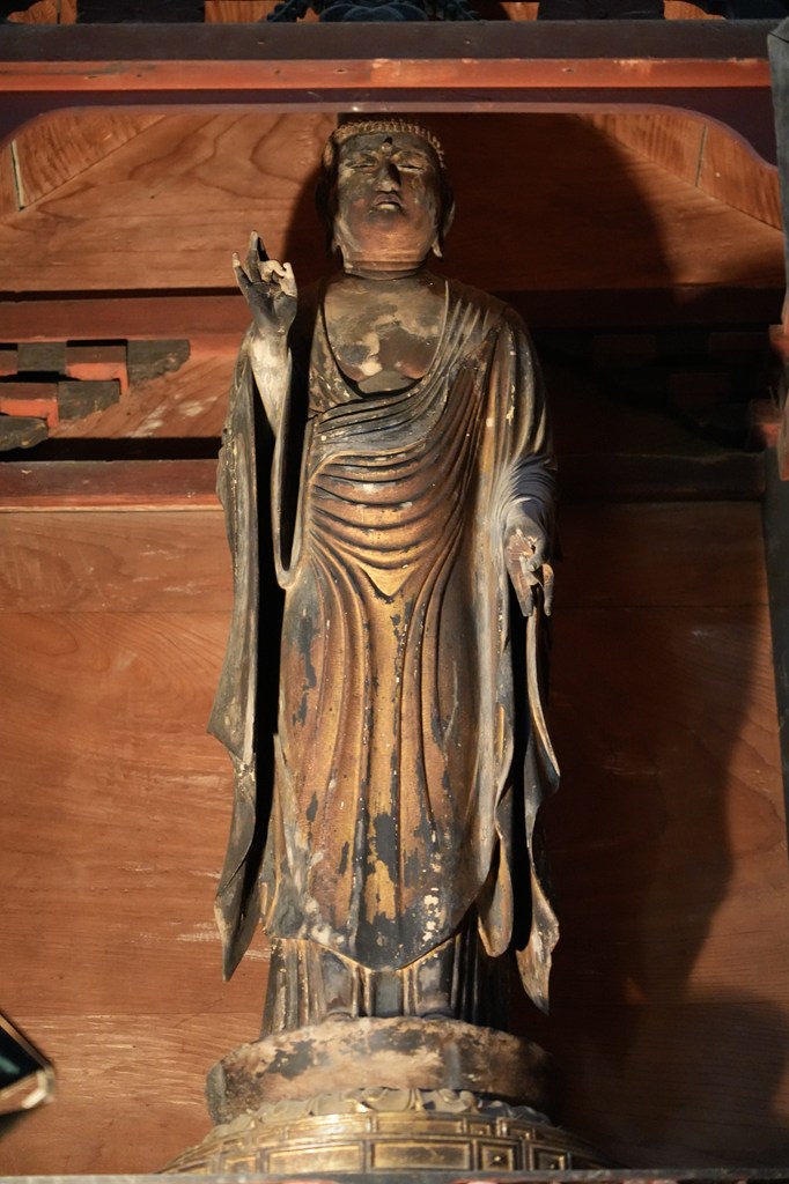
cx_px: 394
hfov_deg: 13.2
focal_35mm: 104
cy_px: 592
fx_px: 3421
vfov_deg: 19.6
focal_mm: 104
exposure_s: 1/100
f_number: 4
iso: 12800
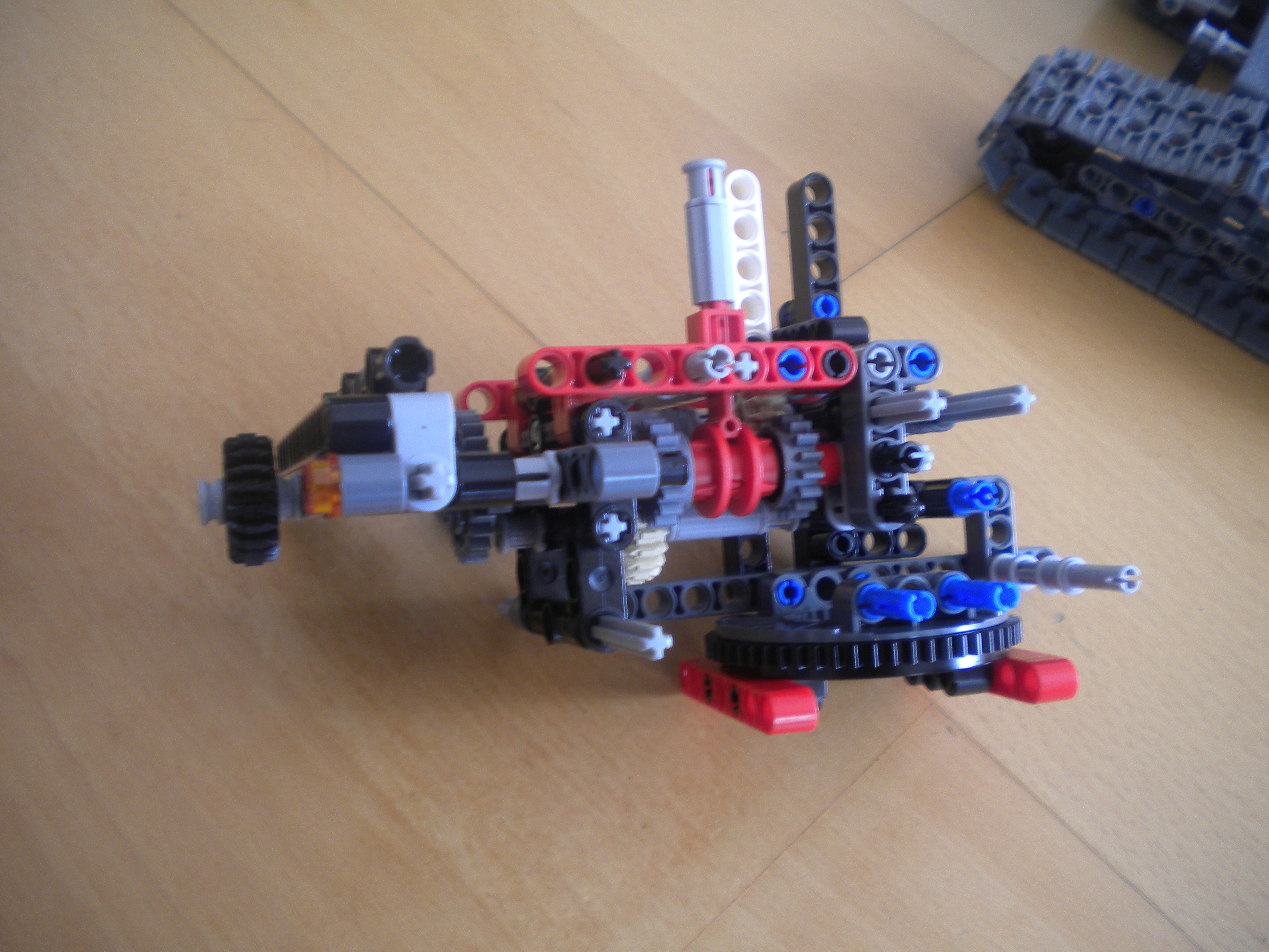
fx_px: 1283
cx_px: 634
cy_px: 476
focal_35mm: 35
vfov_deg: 40.7
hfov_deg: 52.6
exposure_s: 1/8
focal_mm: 6.3
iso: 97
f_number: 3.1
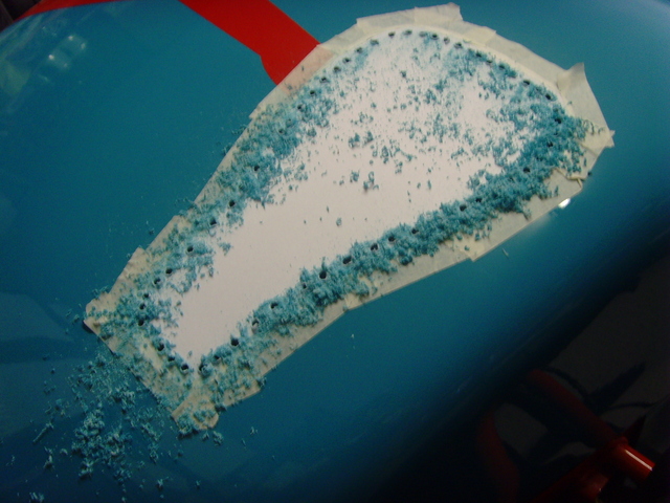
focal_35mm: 39
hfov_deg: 47.9
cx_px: 335
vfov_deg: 36.8
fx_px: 755
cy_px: 252
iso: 200
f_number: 3.5
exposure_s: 1/15
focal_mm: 6.6
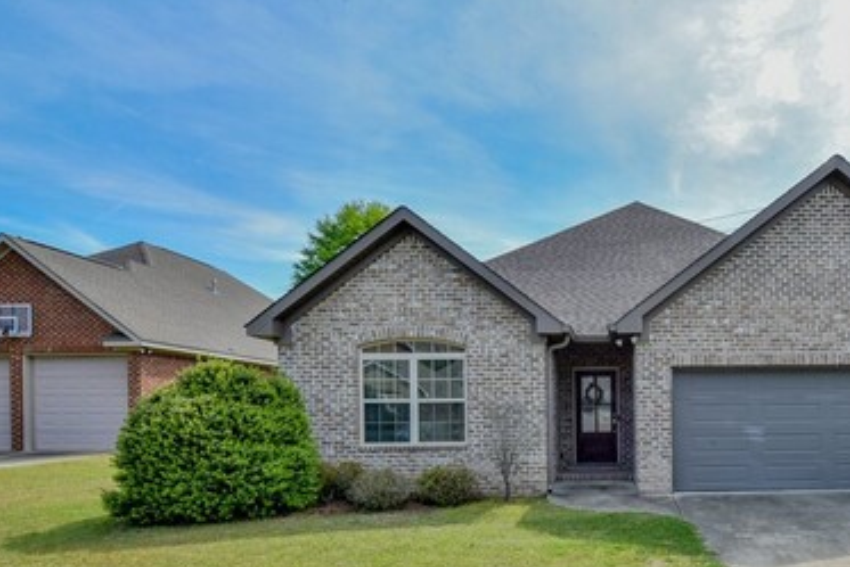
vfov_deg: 50.9
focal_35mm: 24
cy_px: 427
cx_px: 629
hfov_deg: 69.3
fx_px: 567
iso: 500
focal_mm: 14
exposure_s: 1/80
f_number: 22
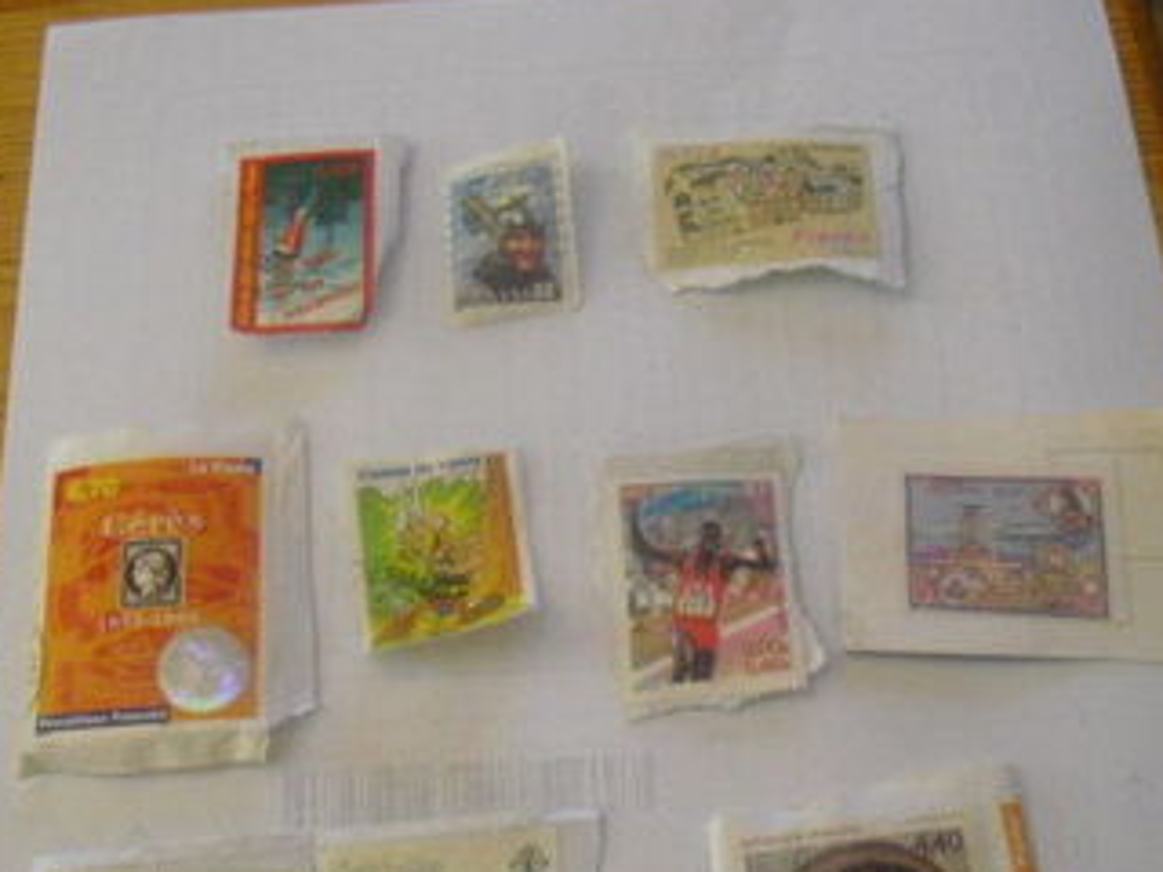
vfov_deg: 26.8
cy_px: 618
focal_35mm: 54
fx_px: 1814
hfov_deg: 35.5
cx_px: 614
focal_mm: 6.3
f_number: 3.1
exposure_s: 1/40
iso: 800
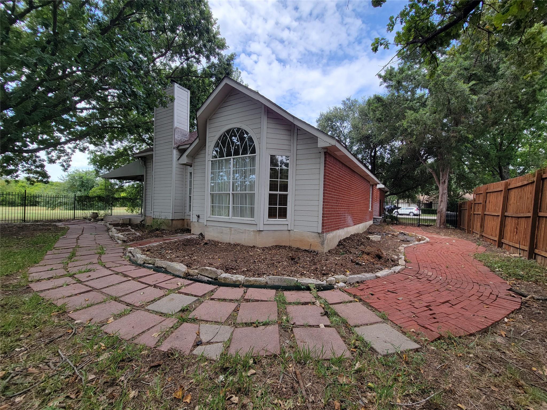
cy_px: 205
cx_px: 274
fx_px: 205
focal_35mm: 13
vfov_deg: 89.9
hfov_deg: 106.2
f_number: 2.2
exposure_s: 1/551
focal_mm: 2.2
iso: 50
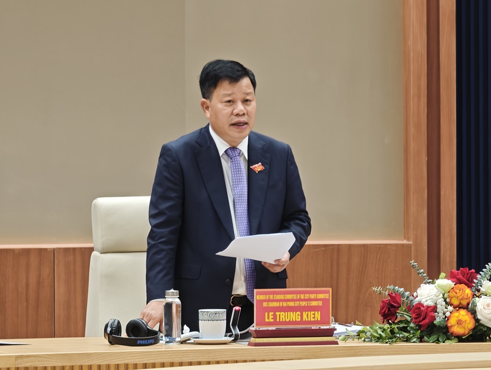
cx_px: 246
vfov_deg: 5.2
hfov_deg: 6.9
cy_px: 185
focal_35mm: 288
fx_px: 4089
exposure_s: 1/50
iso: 640
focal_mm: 25.1
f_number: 2.6
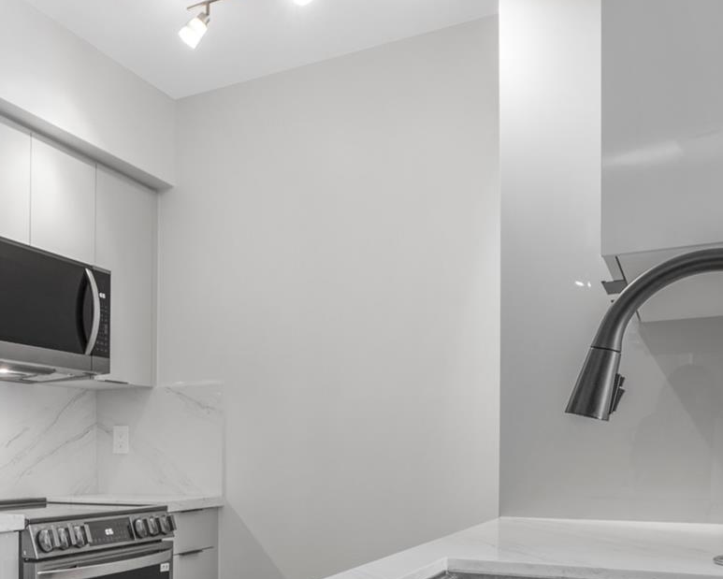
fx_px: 706
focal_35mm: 33
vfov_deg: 44.1
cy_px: 370
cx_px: 142
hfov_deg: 50.8
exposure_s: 1/4
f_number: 8
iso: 200
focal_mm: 17
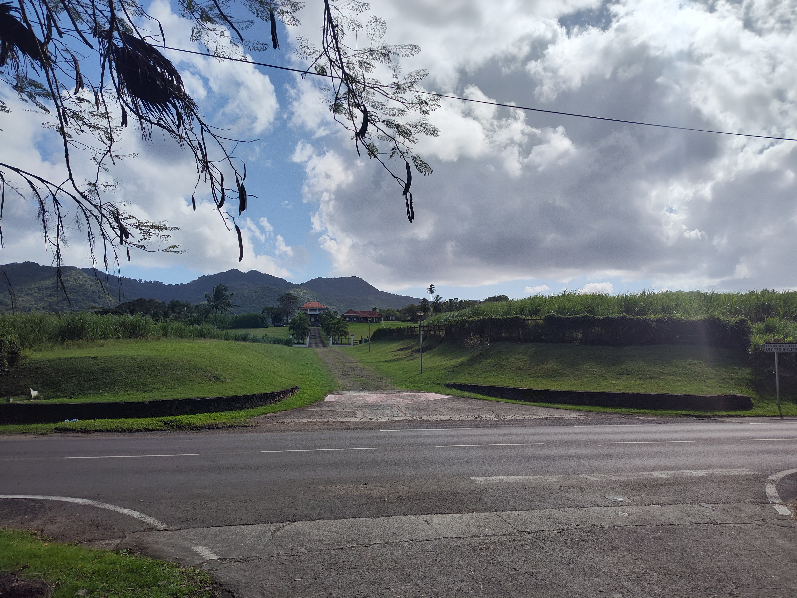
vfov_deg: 58.9
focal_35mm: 23
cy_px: 299
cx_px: 398
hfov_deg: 73.9
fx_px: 530
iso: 100
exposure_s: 1/8010
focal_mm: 5.56
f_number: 1.88
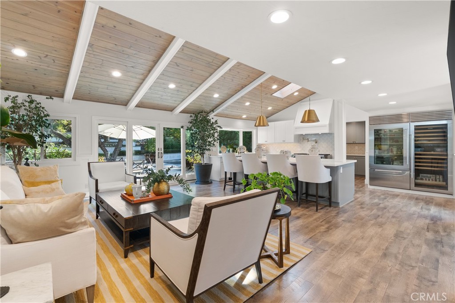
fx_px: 202
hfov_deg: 96.7
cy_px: 152
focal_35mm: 16
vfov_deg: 73.8
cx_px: 228
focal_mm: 16
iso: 640
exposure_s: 1/10
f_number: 9
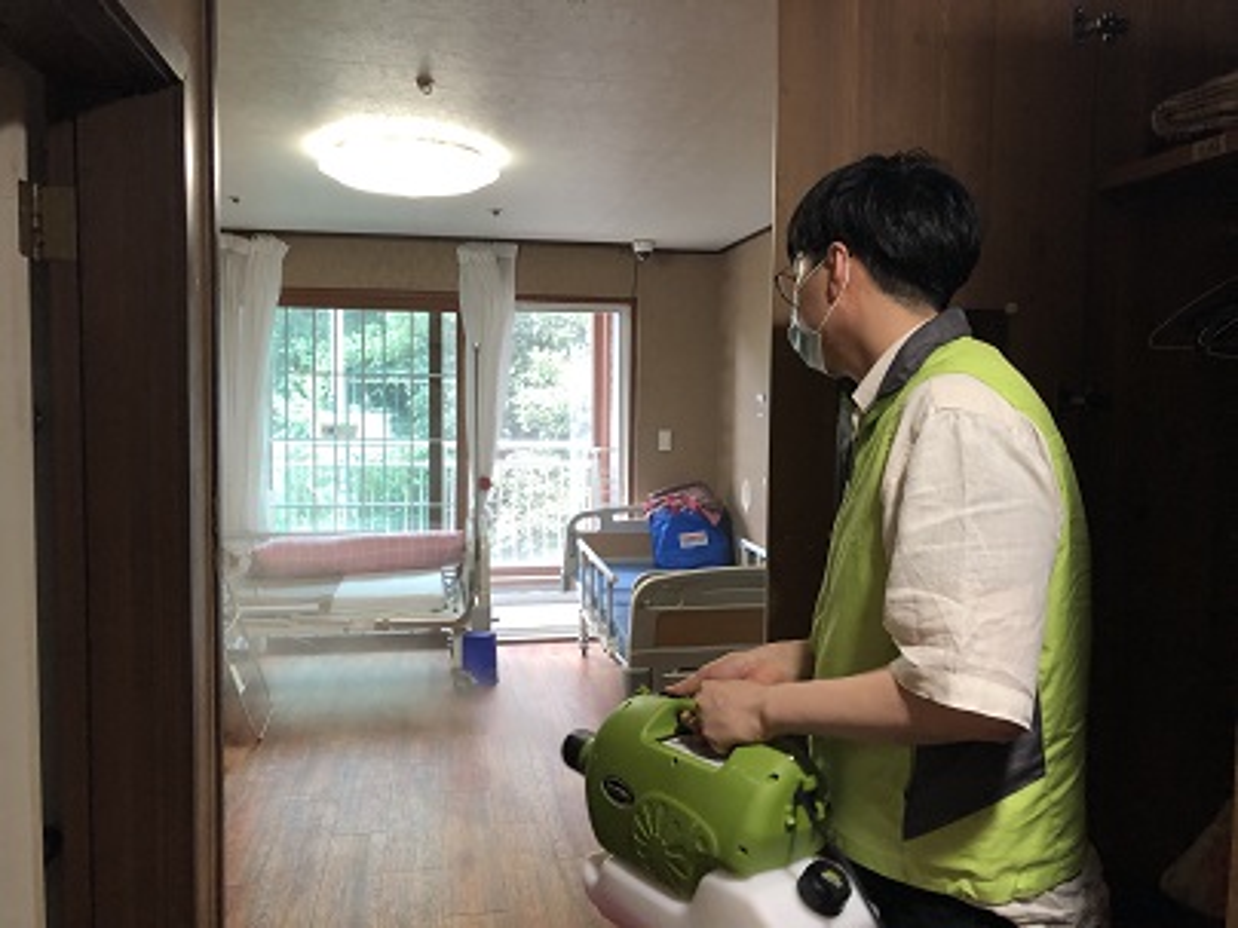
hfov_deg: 63.4
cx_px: 619
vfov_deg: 49.7
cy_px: 464
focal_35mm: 28
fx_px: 1001
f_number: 1.8
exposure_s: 1/15
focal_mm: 4
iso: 50
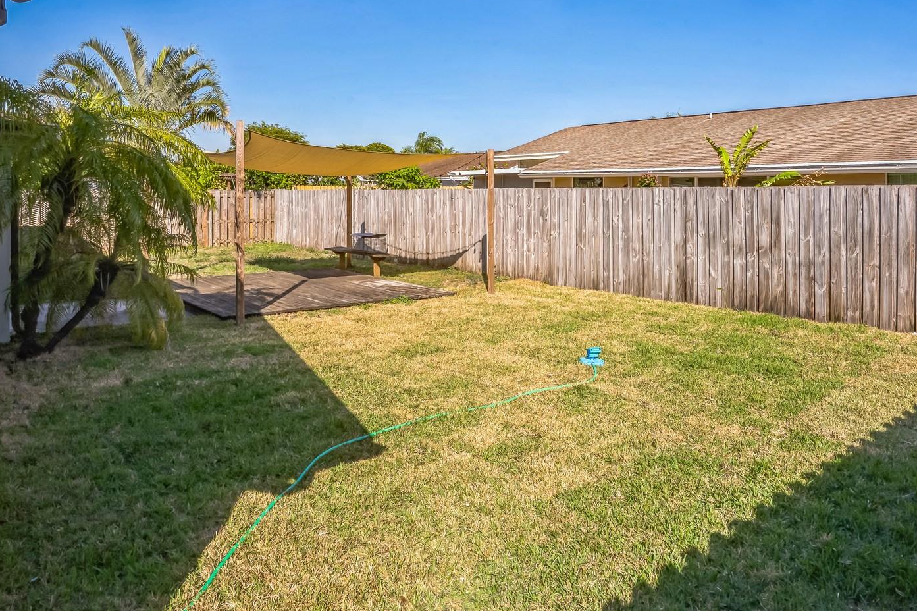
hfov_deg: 70.6
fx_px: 637
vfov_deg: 50.4
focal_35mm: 25
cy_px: 208
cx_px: 563
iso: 100
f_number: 16
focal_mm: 17
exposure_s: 1/80
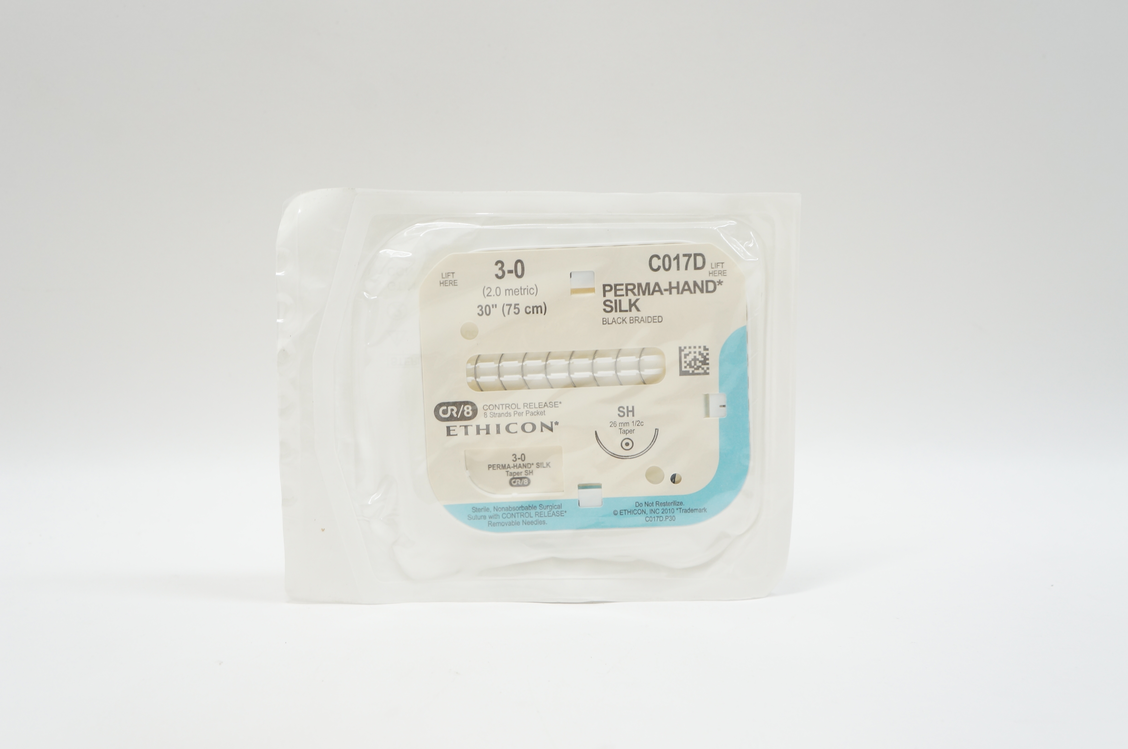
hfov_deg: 49.6
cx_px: 564
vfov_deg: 34.1
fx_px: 1221
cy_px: 374
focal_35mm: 39
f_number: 6.3
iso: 400
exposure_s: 1/50
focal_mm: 26
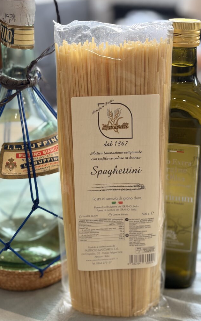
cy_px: 159
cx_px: 101
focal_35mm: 56
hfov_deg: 23.1
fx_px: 491
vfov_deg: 36.3
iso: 80
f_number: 1.6
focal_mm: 5.96
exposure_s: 1/100
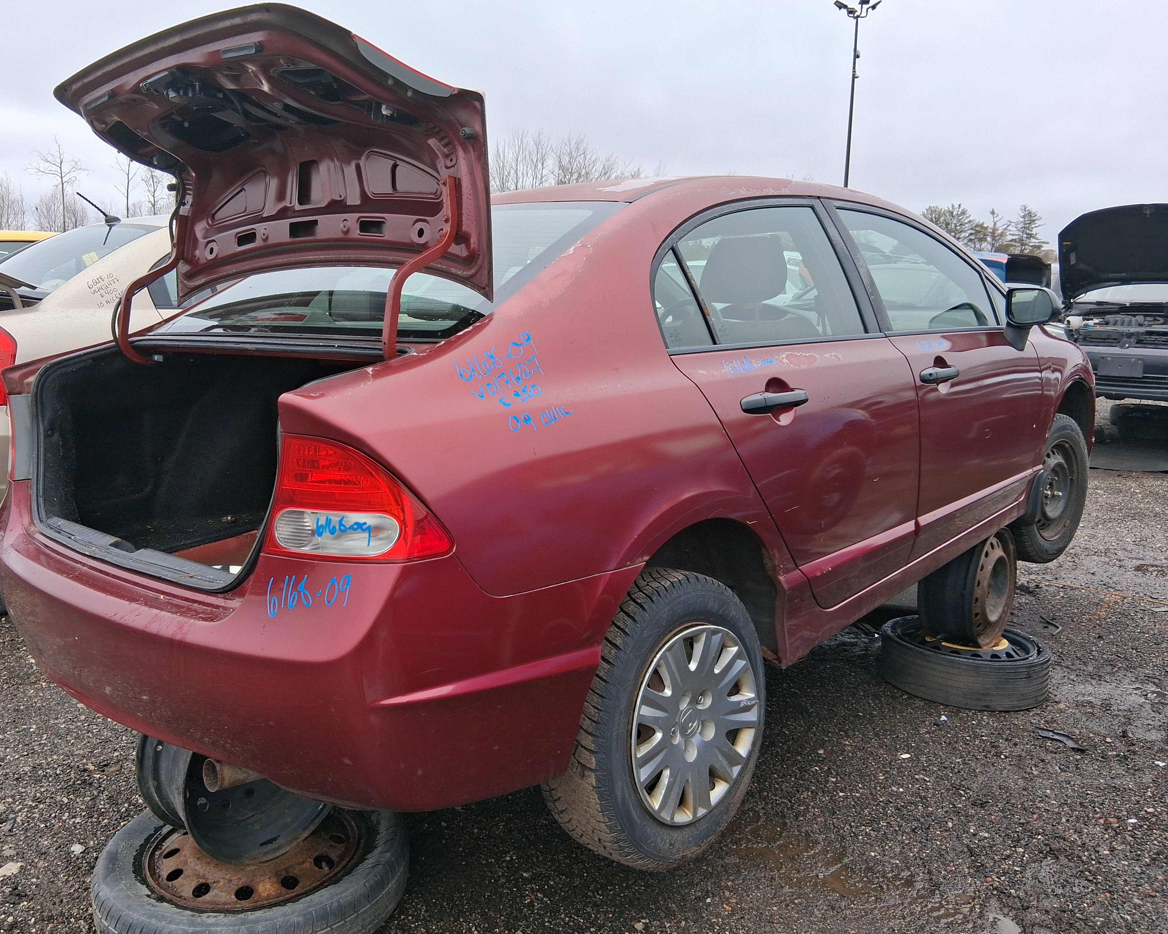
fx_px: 968
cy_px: 455
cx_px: 526
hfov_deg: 62.1
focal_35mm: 28
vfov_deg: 51.5
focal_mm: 3.98
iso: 25
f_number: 1.8
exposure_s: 1/100
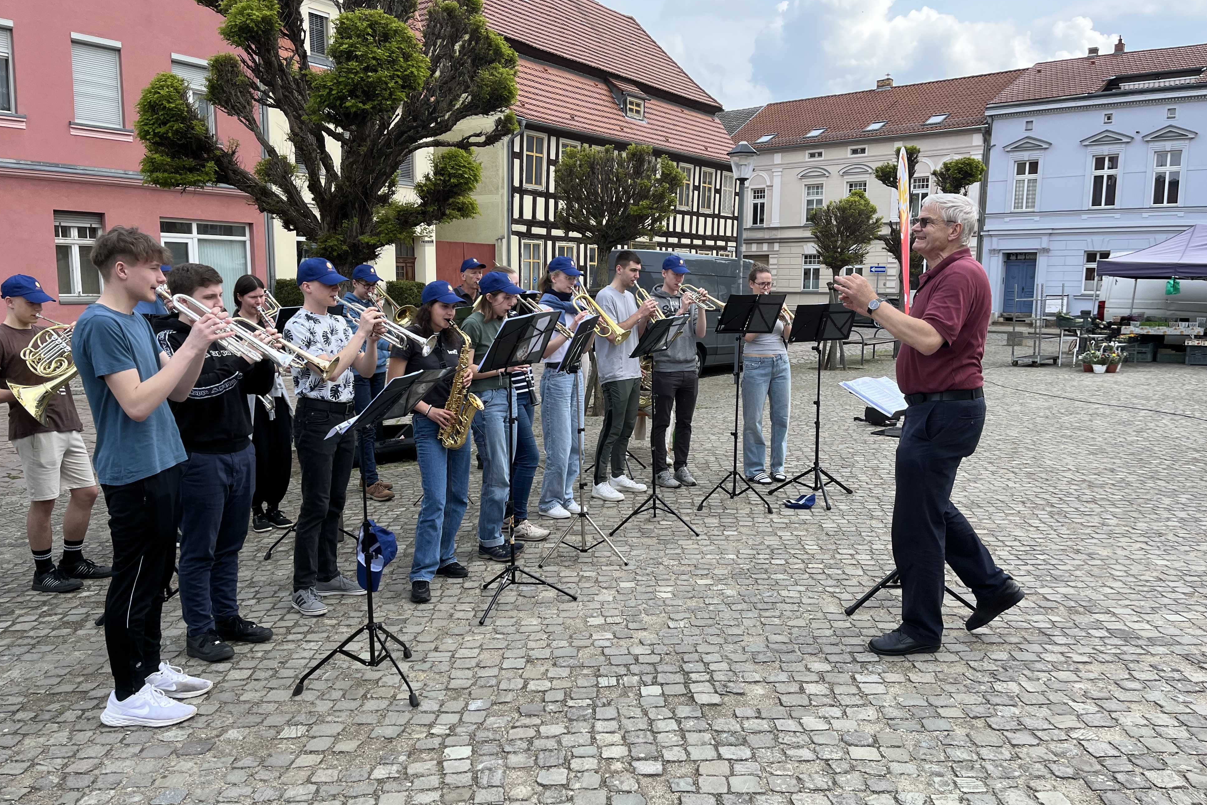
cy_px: 415
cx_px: 591
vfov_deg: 46.4
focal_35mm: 28
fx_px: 939
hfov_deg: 65.5
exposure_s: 1/1140
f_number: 1.6
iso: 50
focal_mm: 5.1
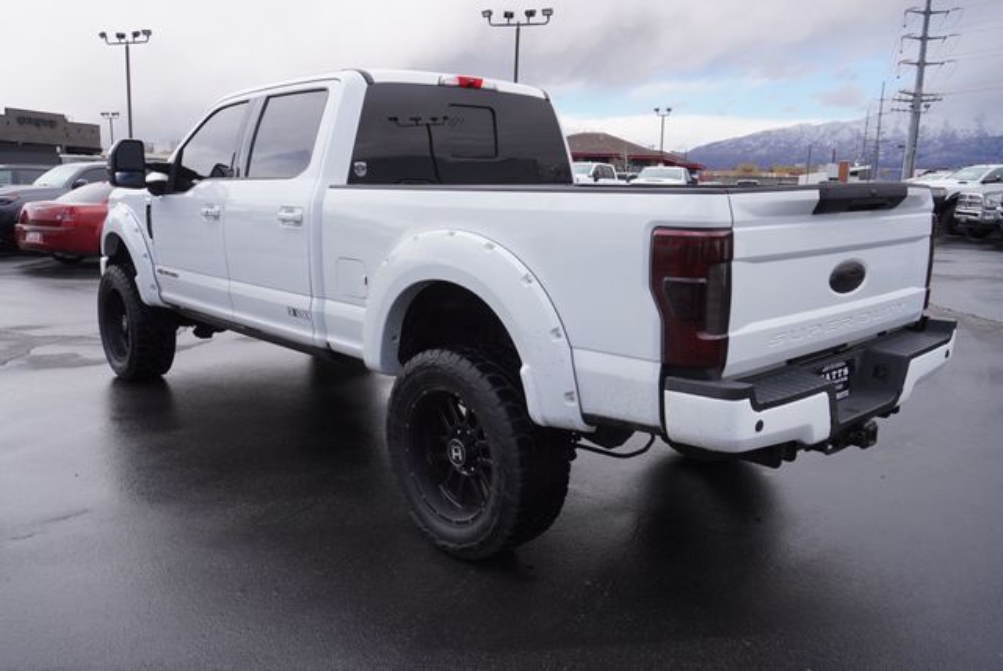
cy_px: 336
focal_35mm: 30
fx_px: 837
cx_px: 502
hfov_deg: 61.9
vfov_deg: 43.7
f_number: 6.3
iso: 100
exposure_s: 1/160
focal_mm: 20
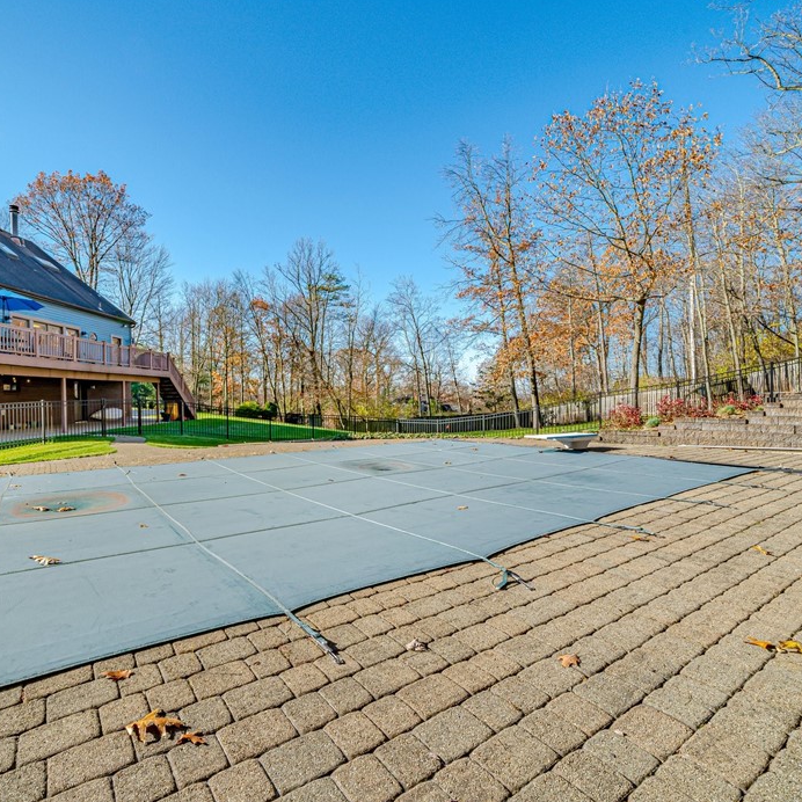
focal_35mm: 16
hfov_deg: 85.7
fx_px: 419
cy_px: 403
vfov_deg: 87.4
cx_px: 301
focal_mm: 12
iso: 50
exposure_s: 1/400
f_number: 11
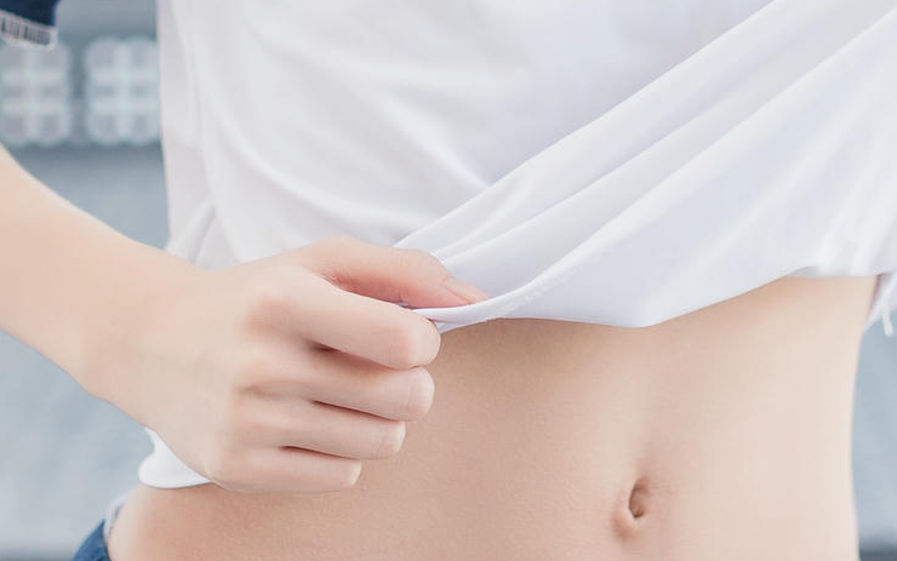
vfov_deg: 9.0
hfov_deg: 14.4
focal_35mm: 145
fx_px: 3546
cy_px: -53
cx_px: 588
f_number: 2
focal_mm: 35
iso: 160
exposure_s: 1/160
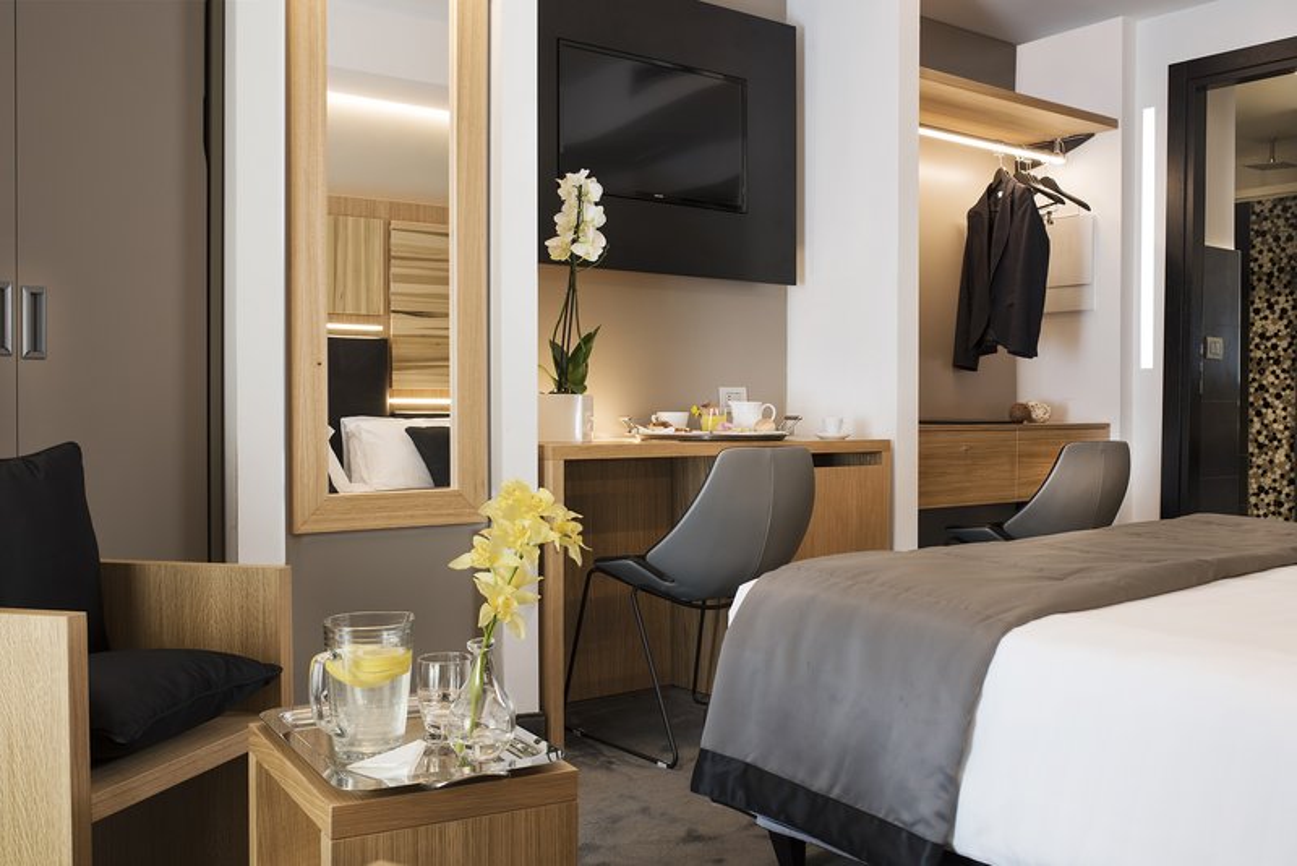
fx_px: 1261
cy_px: 433
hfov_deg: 54.4
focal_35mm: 35
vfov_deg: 37.9
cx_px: 648
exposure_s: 1/5
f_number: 8
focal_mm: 35
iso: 100
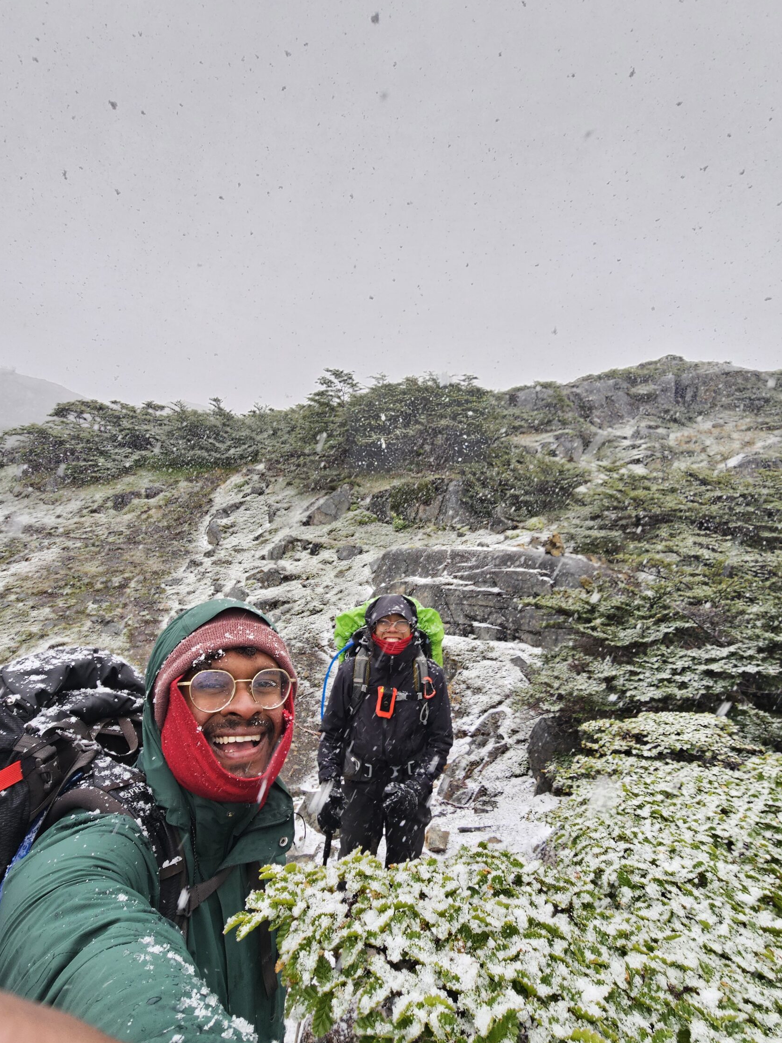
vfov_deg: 98.2
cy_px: 531
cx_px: 374
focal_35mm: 15
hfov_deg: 81.7
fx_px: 452
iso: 50
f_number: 2.2
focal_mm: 2.2
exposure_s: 1/164
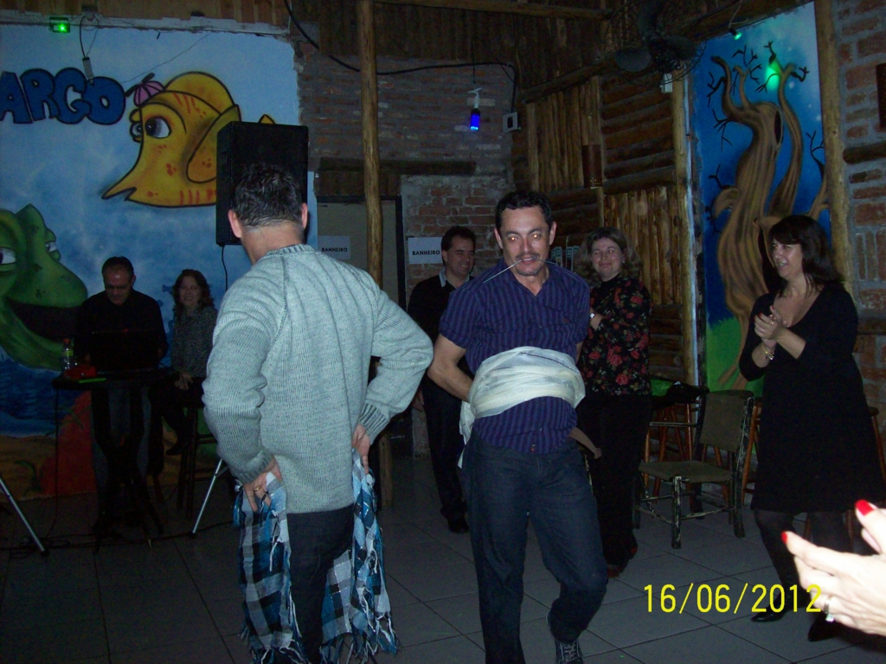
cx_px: 443
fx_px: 921
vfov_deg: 39.7
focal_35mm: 36
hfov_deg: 51.4
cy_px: 332
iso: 200
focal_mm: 6
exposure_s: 1/64
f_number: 2.7
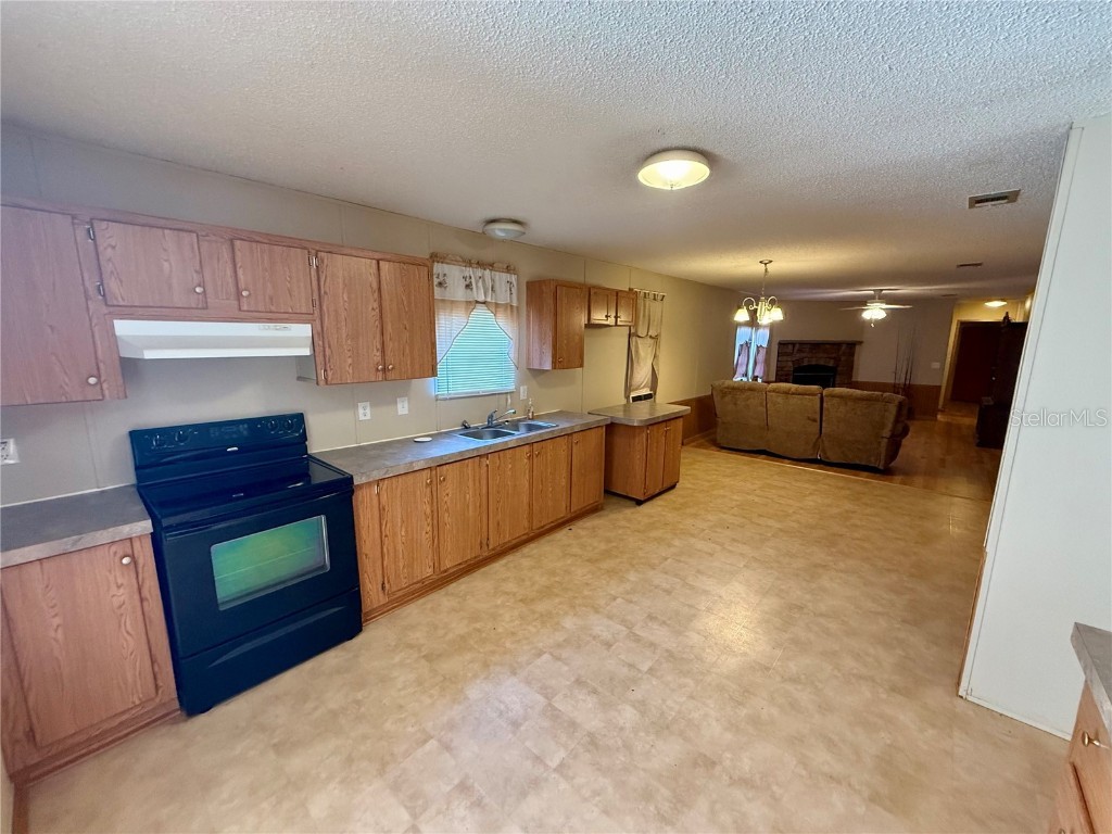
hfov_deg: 102.1
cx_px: 556
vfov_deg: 85.7
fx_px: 450
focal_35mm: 14
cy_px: 417
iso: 640
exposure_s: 1/120
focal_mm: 2.22
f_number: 2.2
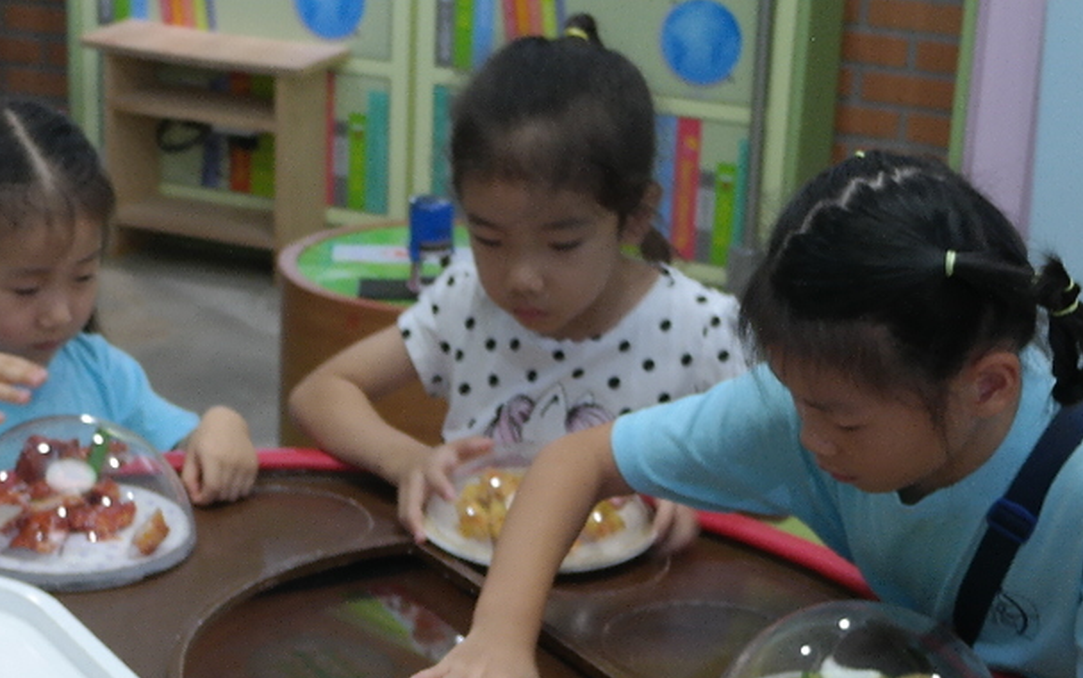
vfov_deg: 14.9
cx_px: 305
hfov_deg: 23.6
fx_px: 2569
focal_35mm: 87
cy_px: 573
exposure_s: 1/40
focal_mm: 20
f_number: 3.5
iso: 400
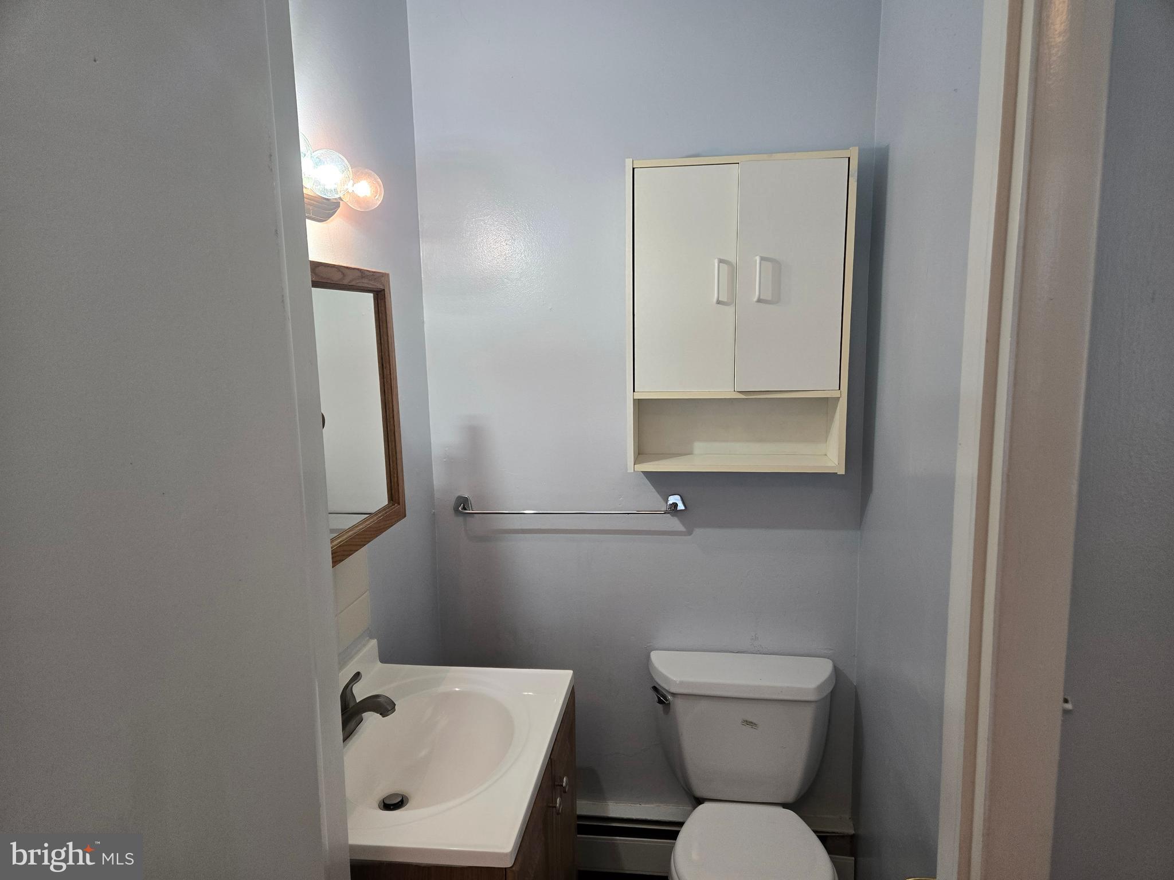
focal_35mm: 23
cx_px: 587
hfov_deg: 73.9
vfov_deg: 58.9
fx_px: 780
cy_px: 440
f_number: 1.8
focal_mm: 5.4
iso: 250
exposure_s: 1/120
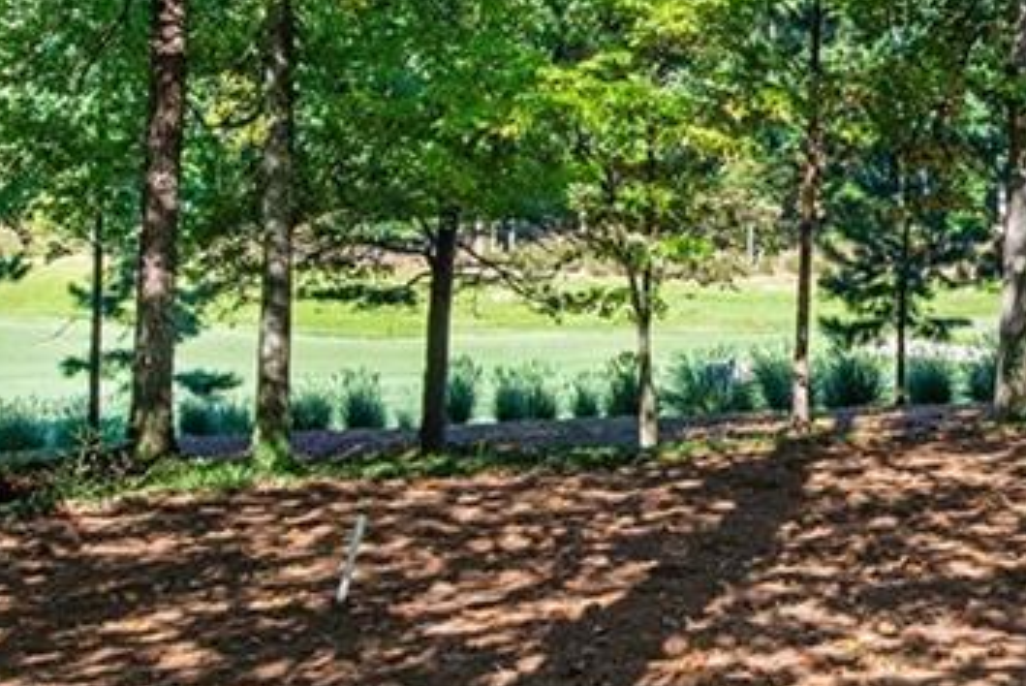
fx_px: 1654
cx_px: 846
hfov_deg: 33.3
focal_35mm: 58
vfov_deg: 23.4
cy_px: 272
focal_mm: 20
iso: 400
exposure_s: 1/640
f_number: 8
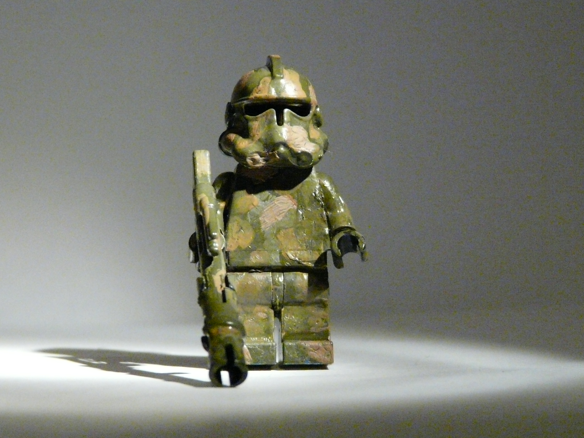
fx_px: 2446
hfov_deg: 13.6
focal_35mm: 145
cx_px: 292
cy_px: 219
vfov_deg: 10.2
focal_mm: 18.8
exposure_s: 1/100
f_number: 3.6
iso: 800
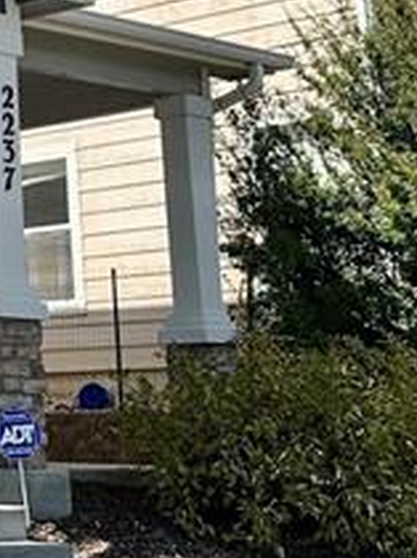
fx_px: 1883
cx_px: -231
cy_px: -97
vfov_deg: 16.2
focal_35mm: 117
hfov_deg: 12.0
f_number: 1.78
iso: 80
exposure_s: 1/2882
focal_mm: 6.86
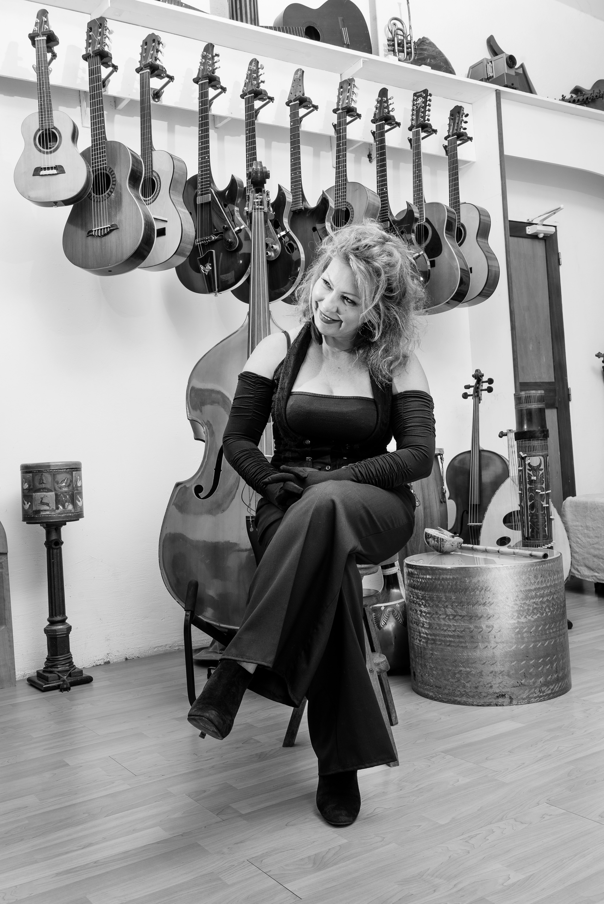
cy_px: 452
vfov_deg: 54.4
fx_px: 880
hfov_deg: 37.9
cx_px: 302
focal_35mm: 35
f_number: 10
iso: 160
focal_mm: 35
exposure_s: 1/60
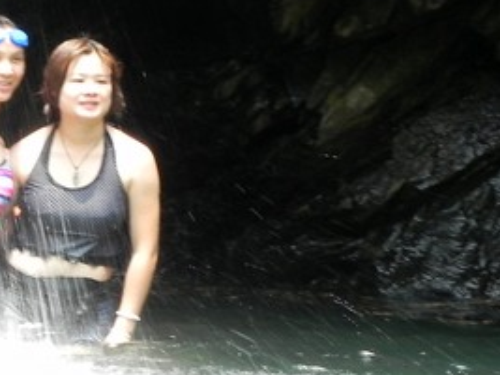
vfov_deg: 3.5
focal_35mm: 425
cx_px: 24
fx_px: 6136
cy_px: 7
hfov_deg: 4.7
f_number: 8
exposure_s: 1/30
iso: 160
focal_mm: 28.8
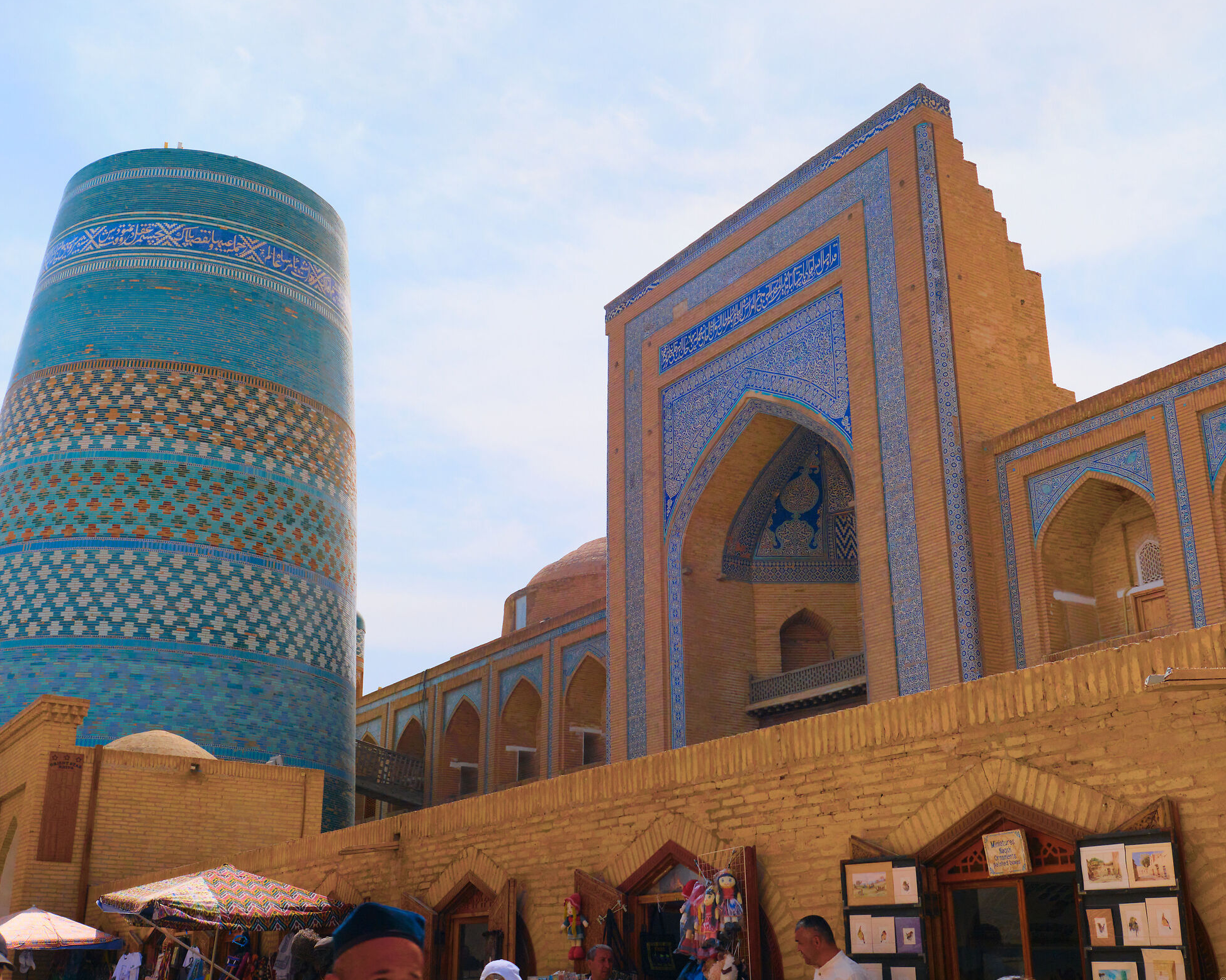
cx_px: 593
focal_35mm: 37
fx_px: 1342
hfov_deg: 49.1
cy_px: 486
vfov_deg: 40.1
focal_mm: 21.4
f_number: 5
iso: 640
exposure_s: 1/120
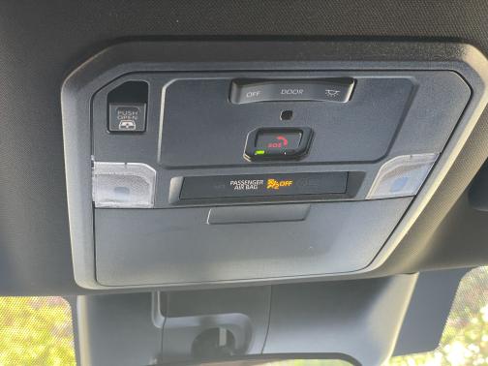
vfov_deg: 28.0
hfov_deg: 36.8
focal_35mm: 52
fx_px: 733
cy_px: 183
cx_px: 244
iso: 200
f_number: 2
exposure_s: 1/74
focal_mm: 6
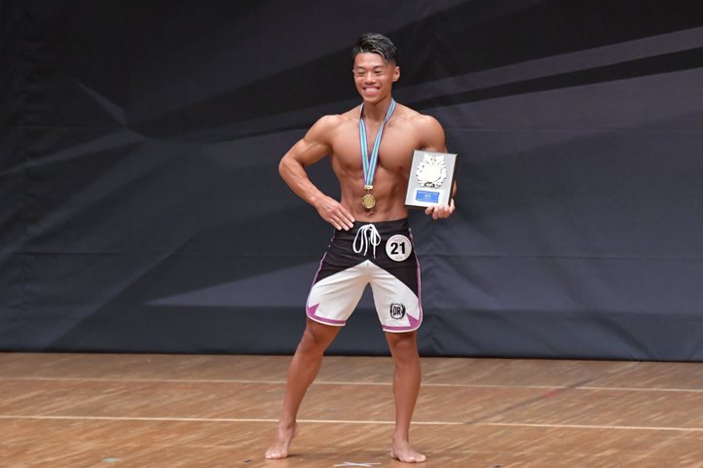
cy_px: 224
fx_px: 6286
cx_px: 354
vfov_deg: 4.3
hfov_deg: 6.4
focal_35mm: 322
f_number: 5.6
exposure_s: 1/400
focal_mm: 200
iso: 6400
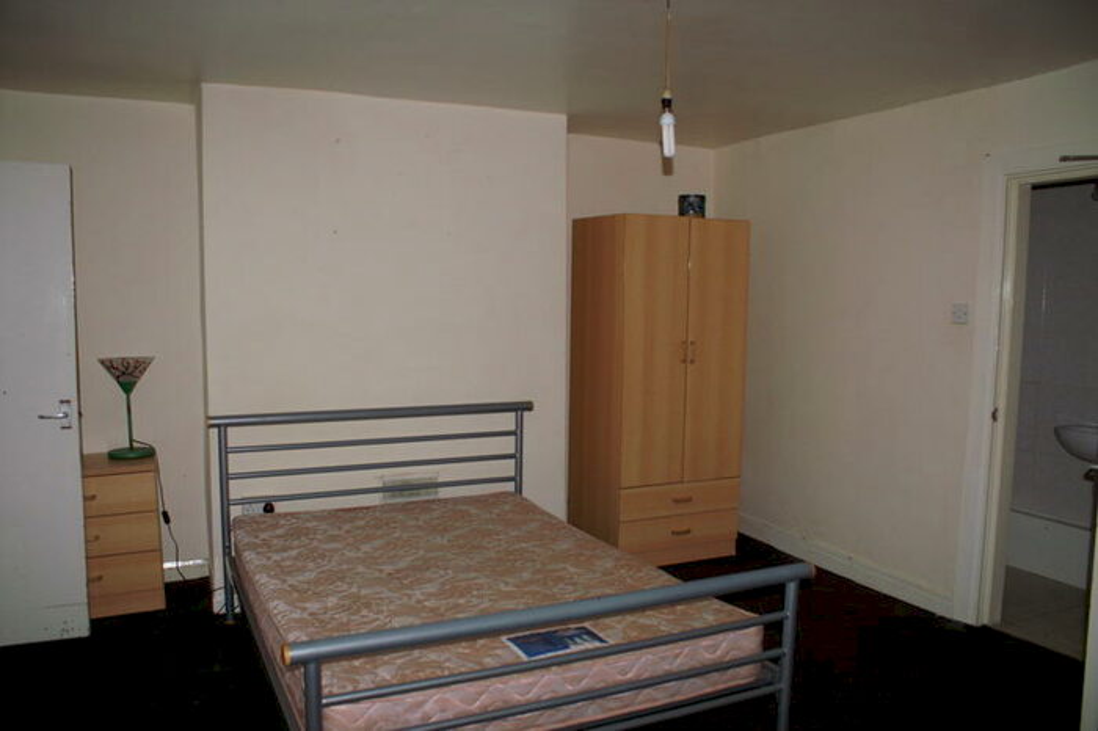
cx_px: 549
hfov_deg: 67.4
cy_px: 366
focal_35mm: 27
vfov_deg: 47.9
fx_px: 823
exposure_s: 1/60
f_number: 3.5
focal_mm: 18
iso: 400
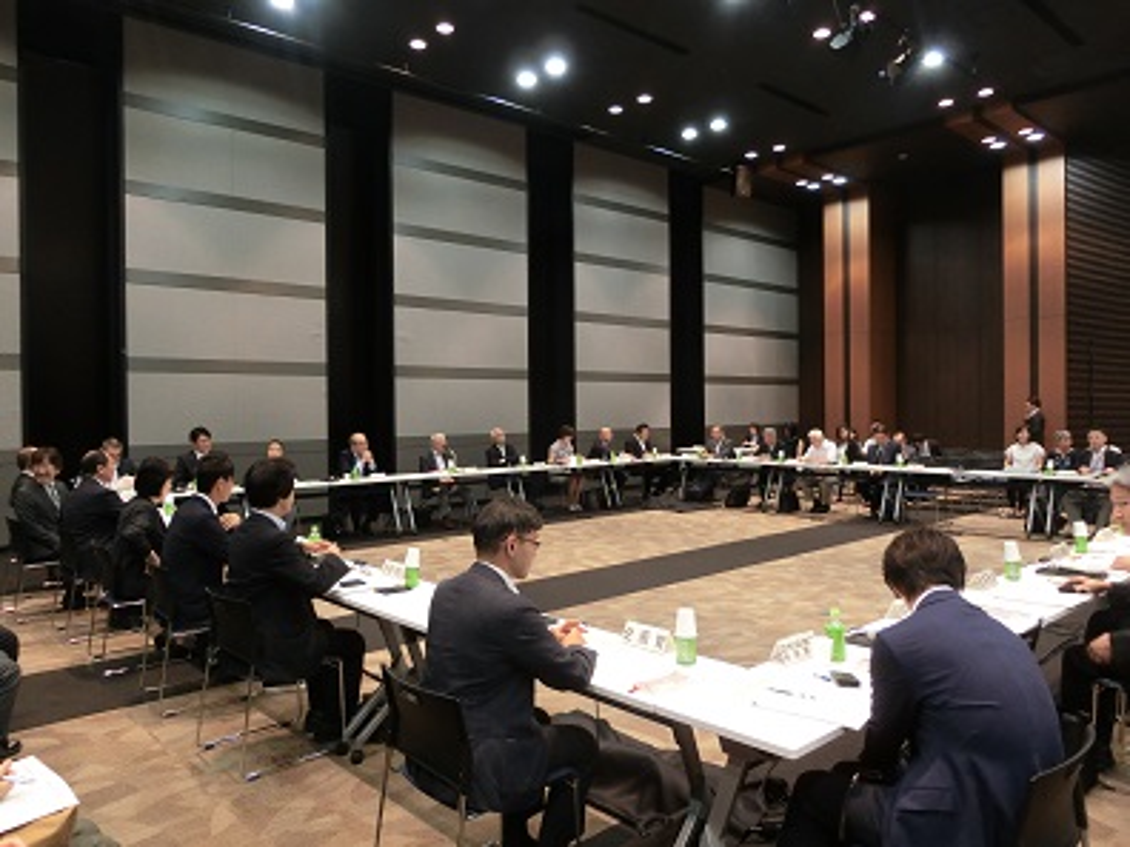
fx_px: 816
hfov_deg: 69.4
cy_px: 424
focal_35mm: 25
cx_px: 565
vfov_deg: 54.9
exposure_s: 1/50
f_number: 3.5
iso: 400
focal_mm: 4.5
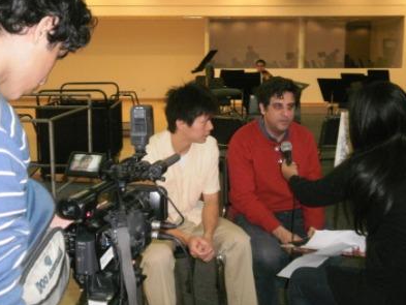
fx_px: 575
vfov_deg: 29.7
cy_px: 134
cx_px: 185
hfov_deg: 38.9
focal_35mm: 49
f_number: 3.4
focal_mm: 7.61
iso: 400
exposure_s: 1/40
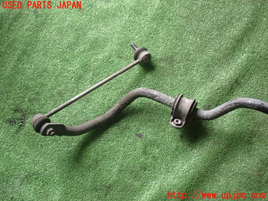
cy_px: 100
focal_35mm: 62
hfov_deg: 31.2
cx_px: 134
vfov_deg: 23.7
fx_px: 480
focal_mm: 11.09
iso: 500
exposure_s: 1/60
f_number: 3.6
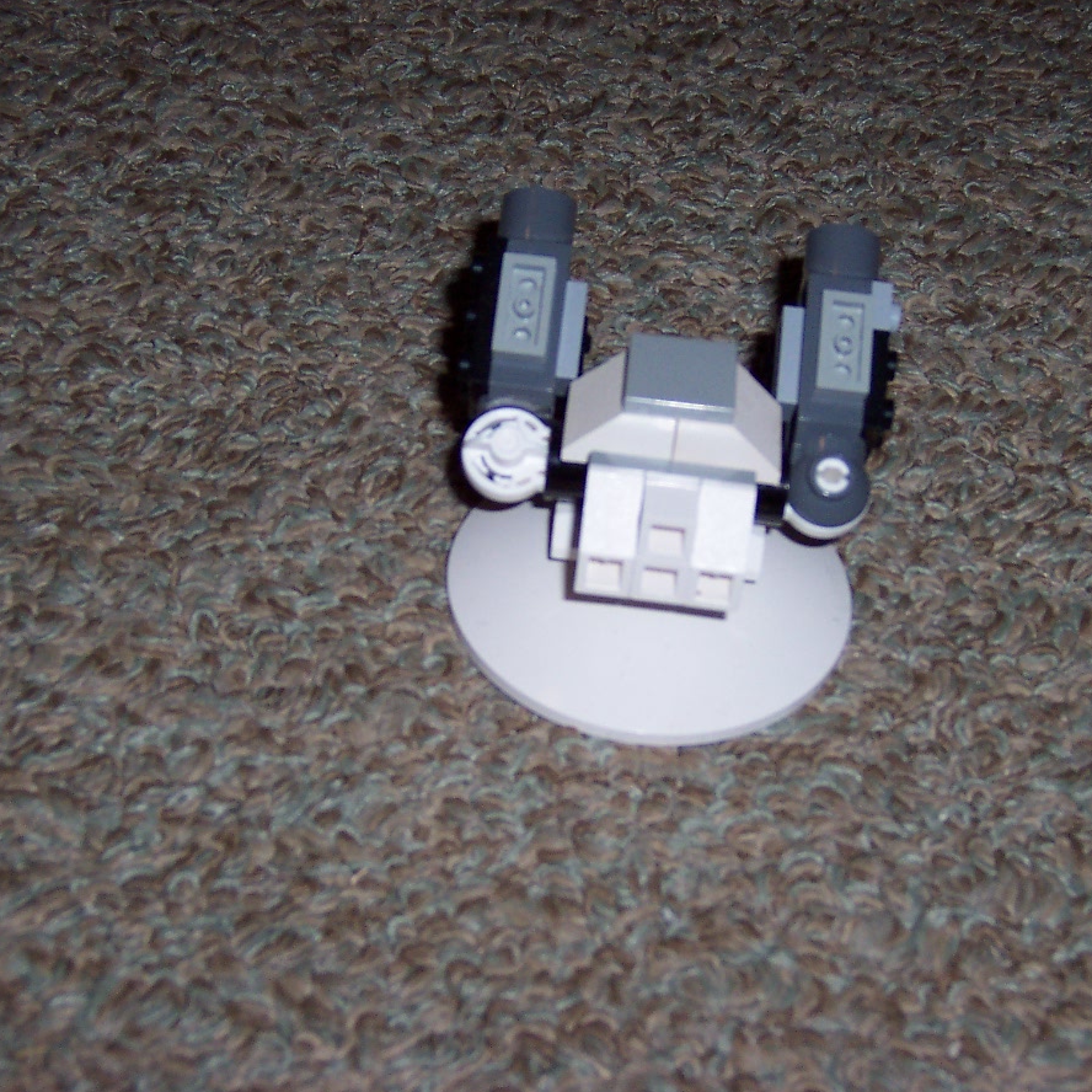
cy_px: 551
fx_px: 2855
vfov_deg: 21.7
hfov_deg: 21.6
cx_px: 637
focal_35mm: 80
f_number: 3.4
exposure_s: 1/60
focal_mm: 10.4
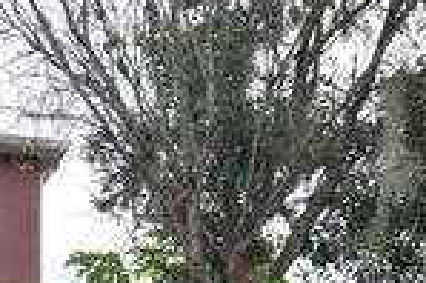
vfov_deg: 20.3
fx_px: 686
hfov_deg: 33.2
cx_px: 66
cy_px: 414
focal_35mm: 58
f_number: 11
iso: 250
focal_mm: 12
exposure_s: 1/125
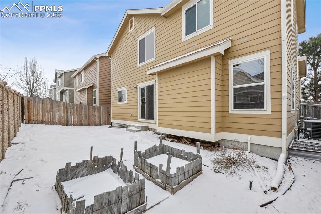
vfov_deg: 77.3
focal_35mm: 15
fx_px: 134
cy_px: 107
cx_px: 160
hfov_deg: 100.4
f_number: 9
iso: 640
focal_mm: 10
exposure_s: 1/1250
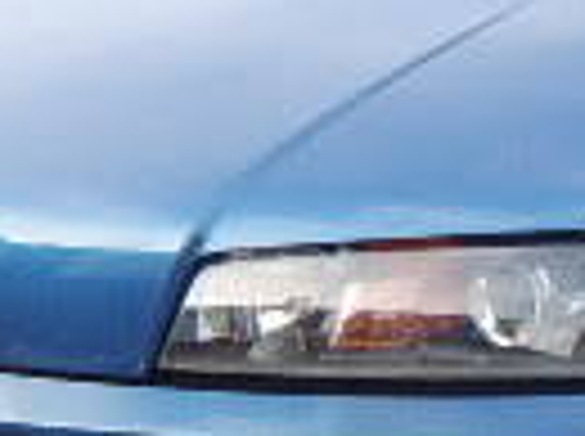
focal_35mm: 153
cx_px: 608
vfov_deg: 9.7
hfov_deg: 12.7
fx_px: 2581
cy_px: 243
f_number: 2.7
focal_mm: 8.13
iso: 100
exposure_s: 1/104
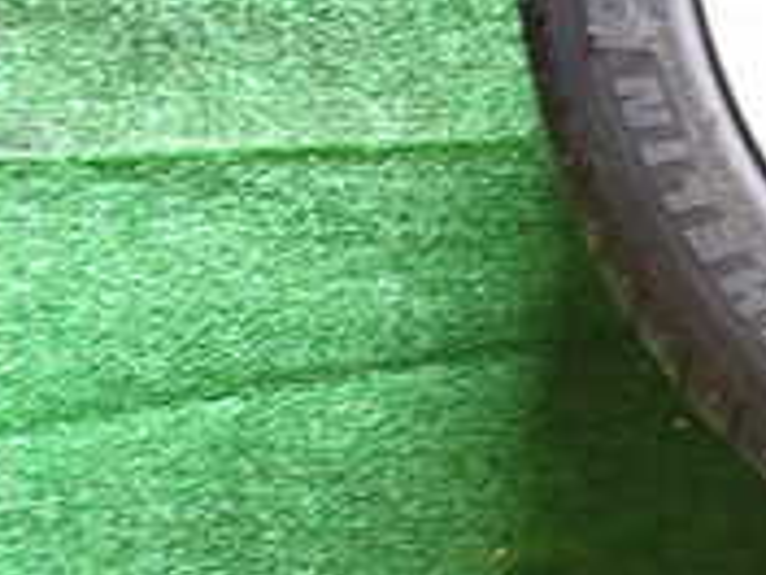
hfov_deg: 14.5
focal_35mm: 123
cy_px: -39
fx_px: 2722
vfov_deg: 11.9
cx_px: 1267
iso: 640
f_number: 2.5
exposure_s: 1/40
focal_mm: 6.37
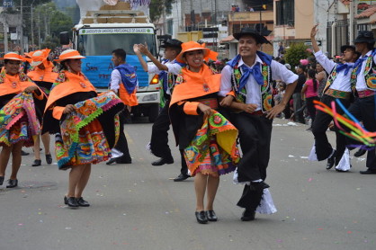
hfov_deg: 17.5
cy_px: 125
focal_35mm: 117
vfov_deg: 11.7
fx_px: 1221
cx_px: 188
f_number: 5.6
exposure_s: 1/640
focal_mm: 78
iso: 100
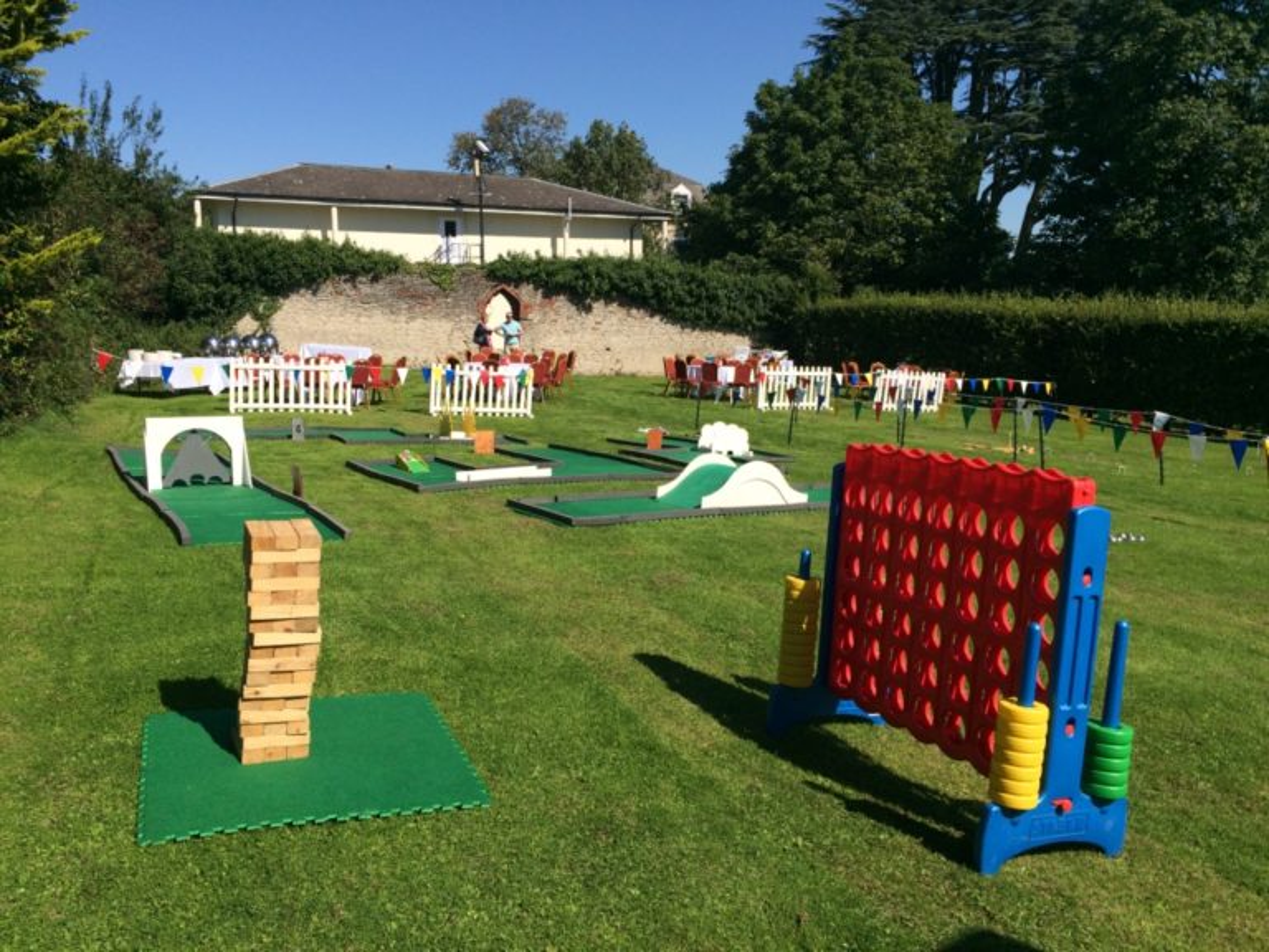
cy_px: 476
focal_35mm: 29
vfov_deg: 48.2
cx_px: 634
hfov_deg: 61.7
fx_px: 1063
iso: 32
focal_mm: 4.15
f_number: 2.2
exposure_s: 1/2564
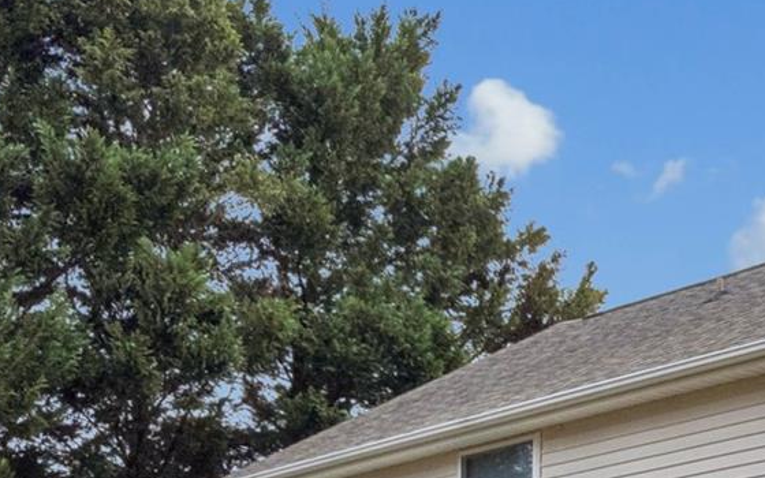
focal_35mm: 82
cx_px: 904
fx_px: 1710
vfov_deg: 14.7
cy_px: 741
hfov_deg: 23.2
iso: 100
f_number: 2.8
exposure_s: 1/160
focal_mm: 8.4
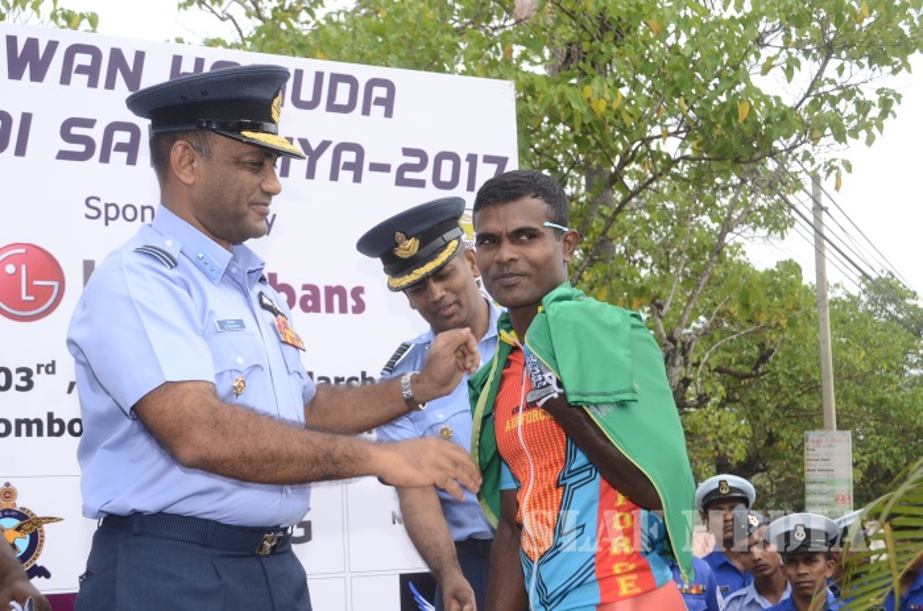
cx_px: 462
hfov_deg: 37.9
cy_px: 306
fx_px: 1343
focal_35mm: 52
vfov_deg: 25.6
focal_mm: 35
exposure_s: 1/200
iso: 200
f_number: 6.3
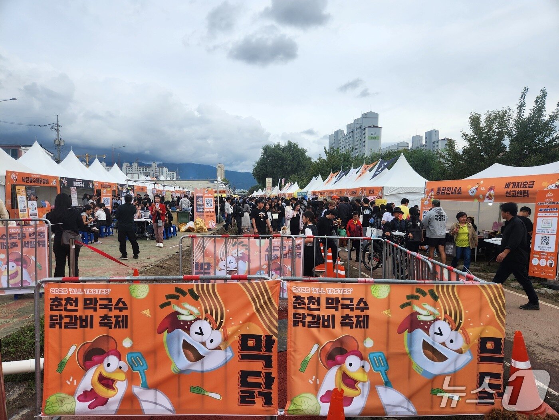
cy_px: 210
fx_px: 371
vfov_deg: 58.9
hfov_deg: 73.9
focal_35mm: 23
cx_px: 280
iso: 20
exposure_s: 1/937
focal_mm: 5.4
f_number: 1.8
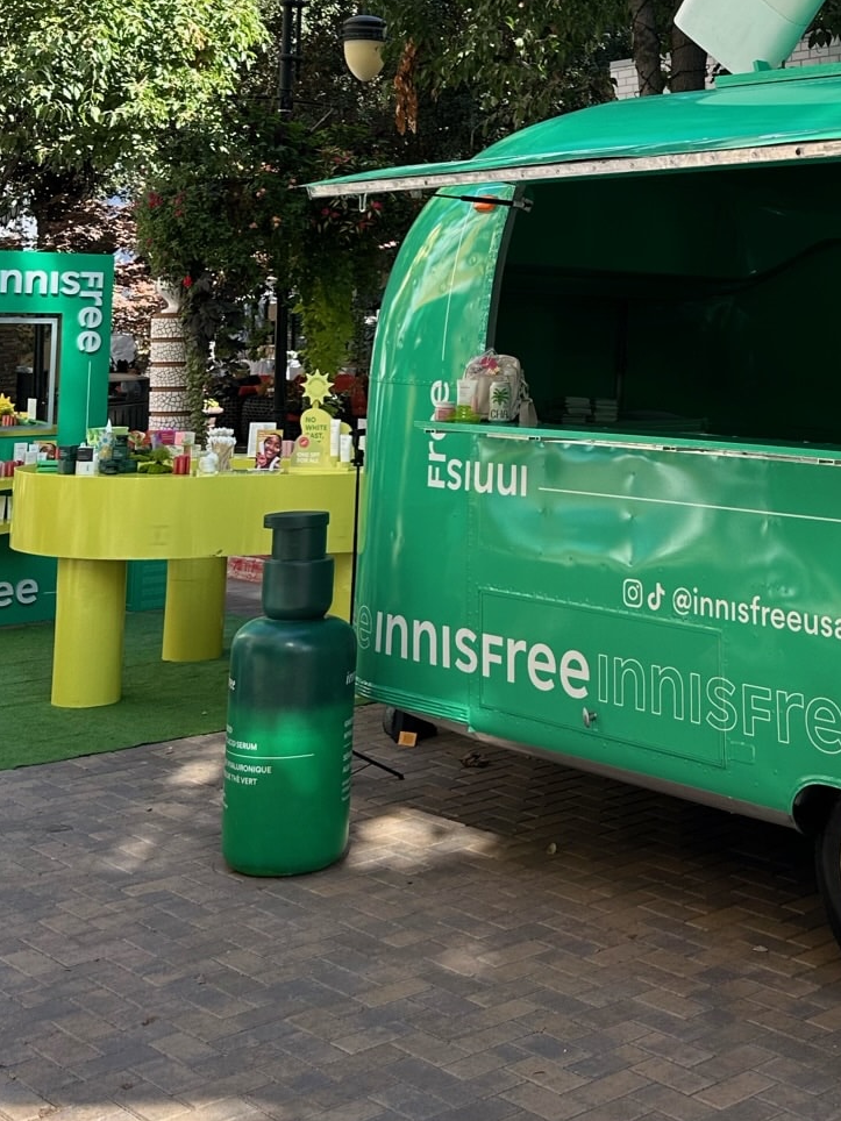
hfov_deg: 27.8
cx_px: 703
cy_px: 146
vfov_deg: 35.6
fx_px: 1652
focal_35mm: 51
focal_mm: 6.86
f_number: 1.78
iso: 80
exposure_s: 1/489
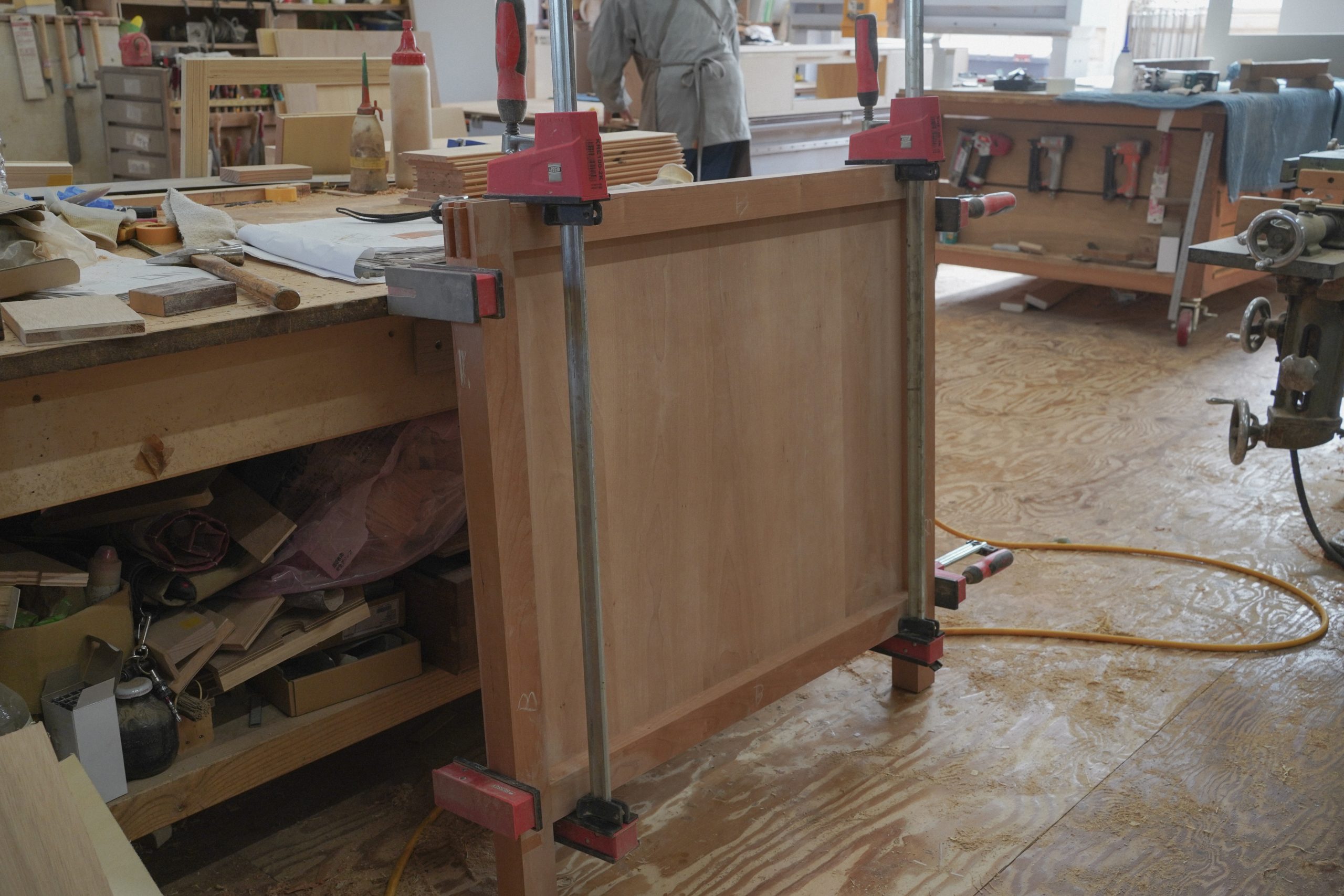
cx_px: 672
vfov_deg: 37.9
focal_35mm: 35
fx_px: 1307
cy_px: 448
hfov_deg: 54.4
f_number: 8
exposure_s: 1/40
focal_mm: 35
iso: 640
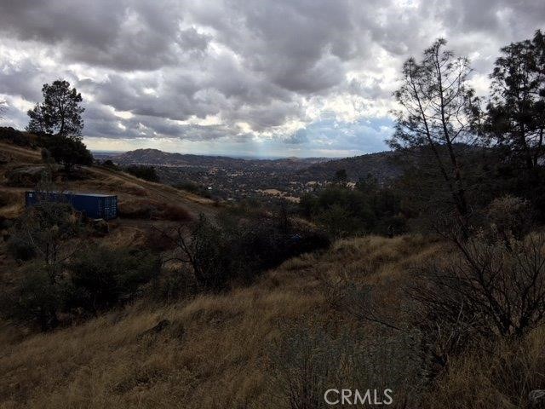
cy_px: 204
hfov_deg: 61.7
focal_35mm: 29
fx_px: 457
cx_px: 272
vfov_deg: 48.2
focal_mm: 4.15
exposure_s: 1/1425
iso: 25
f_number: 2.2
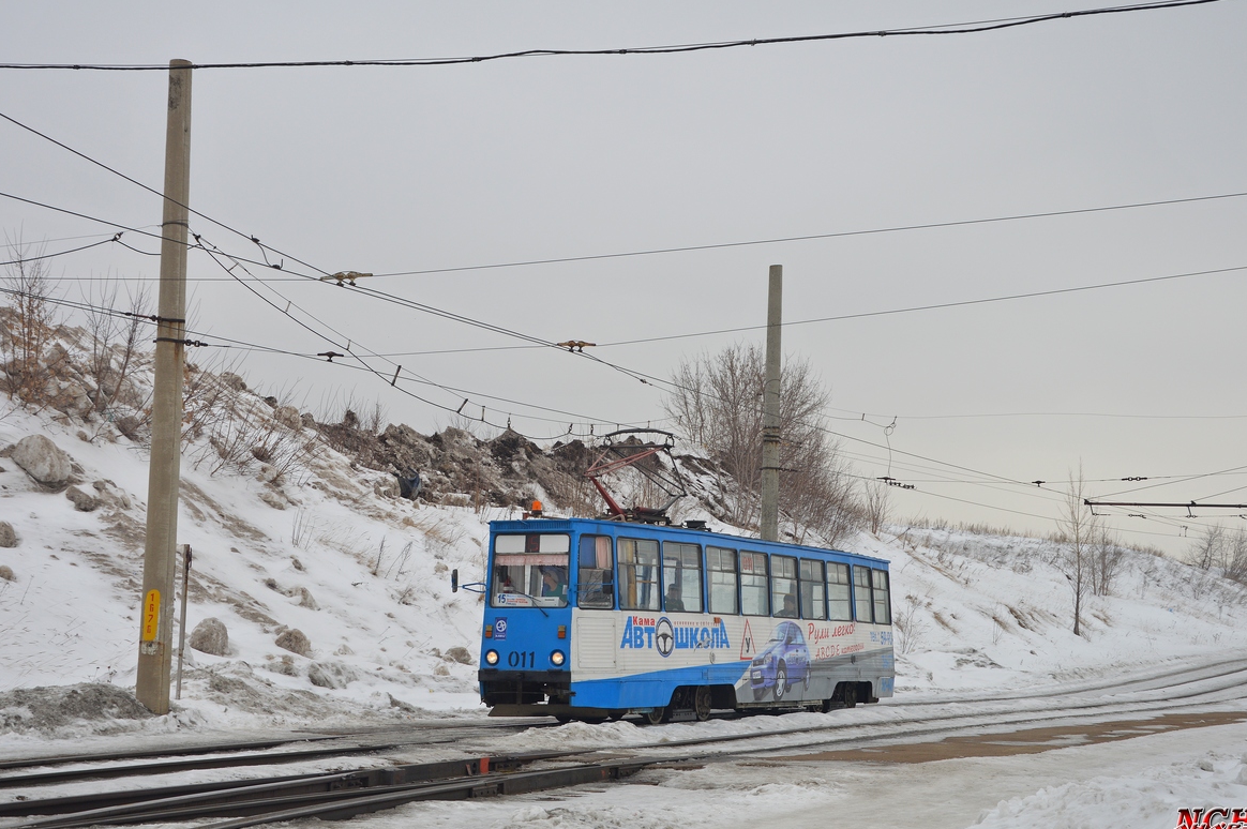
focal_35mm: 62
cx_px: 618
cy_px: 407
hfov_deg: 32.4
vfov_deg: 21.9
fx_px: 2146
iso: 100
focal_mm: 40
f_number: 6.3
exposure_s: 1/160
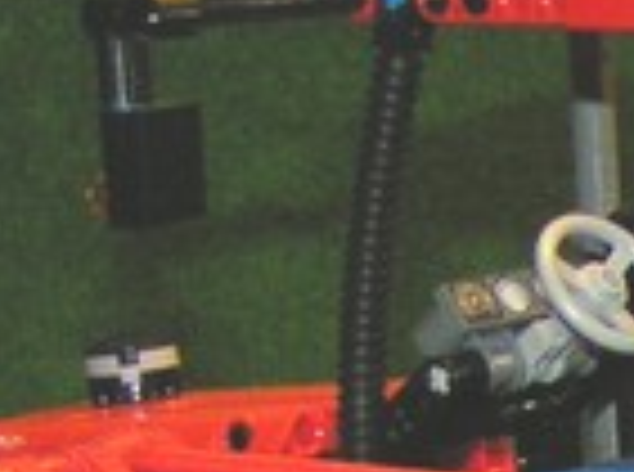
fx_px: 3160
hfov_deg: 10.8
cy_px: 724
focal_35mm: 173
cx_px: 1070
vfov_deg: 8.3
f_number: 2.8
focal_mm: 5.8
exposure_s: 1/40
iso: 200
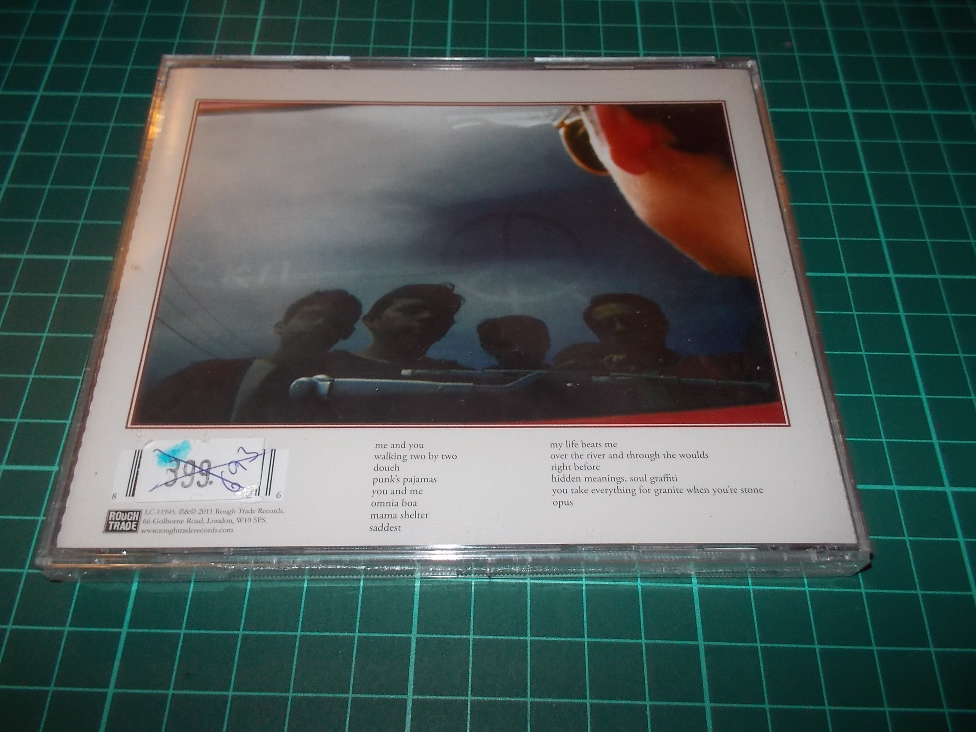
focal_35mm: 29
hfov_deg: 61.7
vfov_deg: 48.2
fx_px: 818
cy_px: 366
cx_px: 488
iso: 200
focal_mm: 4.1
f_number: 3.3
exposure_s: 1/30
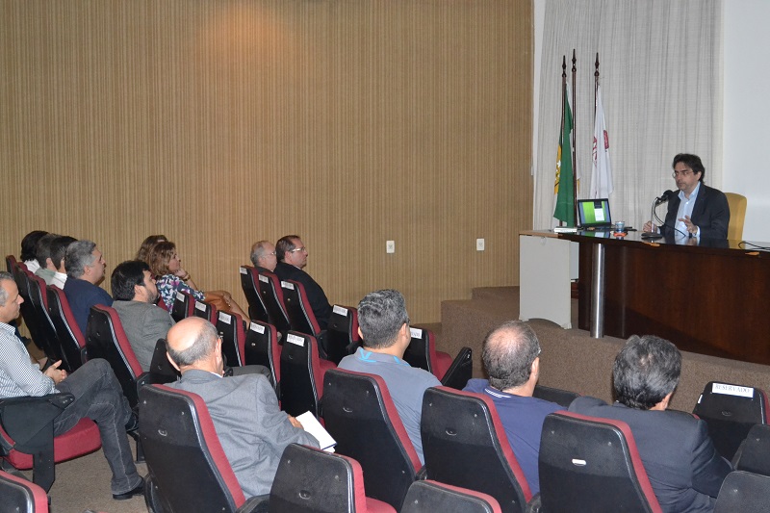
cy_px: 256
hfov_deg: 35.1
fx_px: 1219
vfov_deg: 23.8
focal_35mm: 57
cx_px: 385
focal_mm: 38
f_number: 5
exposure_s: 1/60
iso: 3200
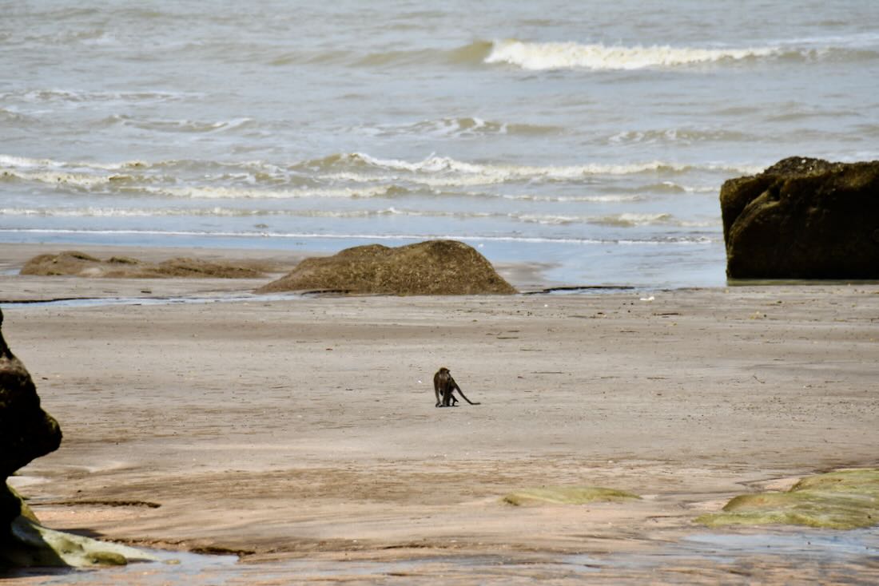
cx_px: 440
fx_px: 10990
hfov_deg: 4.6
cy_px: 293
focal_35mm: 450
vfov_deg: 3.1
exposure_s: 1/500
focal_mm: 300
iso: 180
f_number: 8
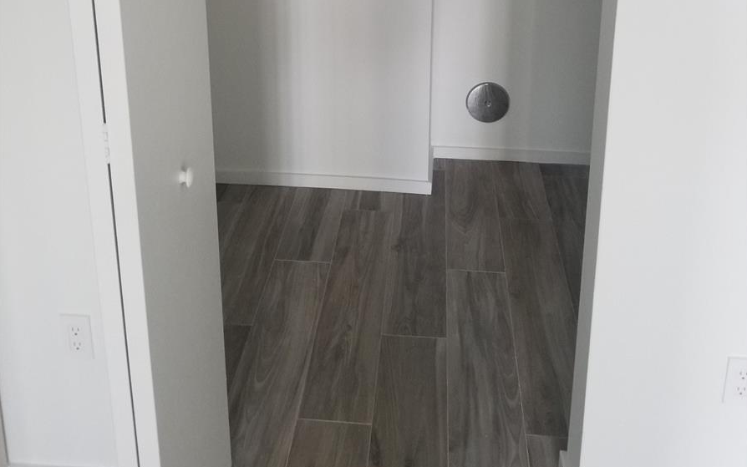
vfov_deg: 31.3
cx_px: 374
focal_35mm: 37
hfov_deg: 52.7
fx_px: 753
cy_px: -22
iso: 160
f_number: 1.7
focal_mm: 4.25
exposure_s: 1/60
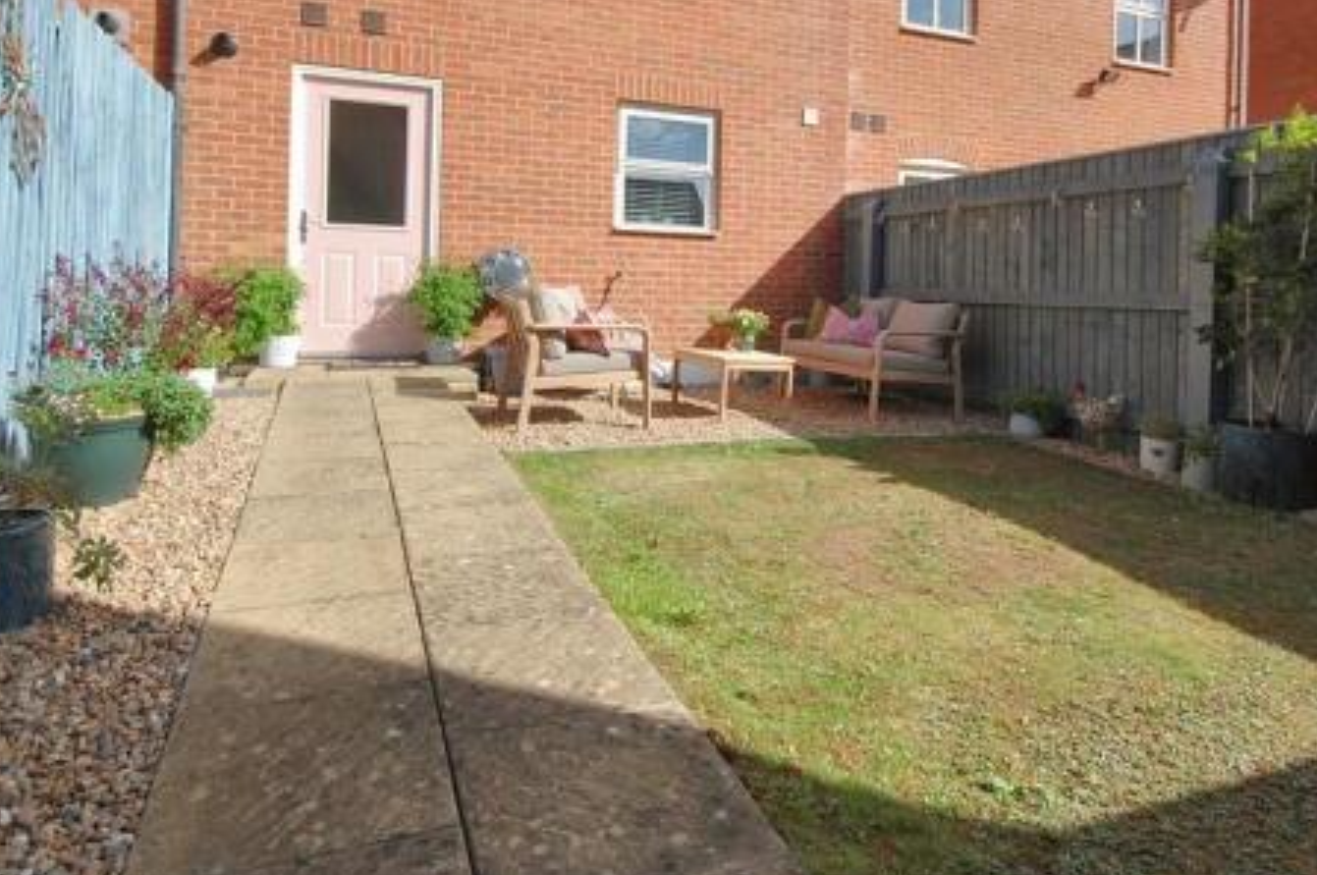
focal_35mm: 22
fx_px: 804
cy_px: 286
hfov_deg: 78.6
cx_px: 684
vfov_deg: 55.8
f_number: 9
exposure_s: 1/320
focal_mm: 10
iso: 200
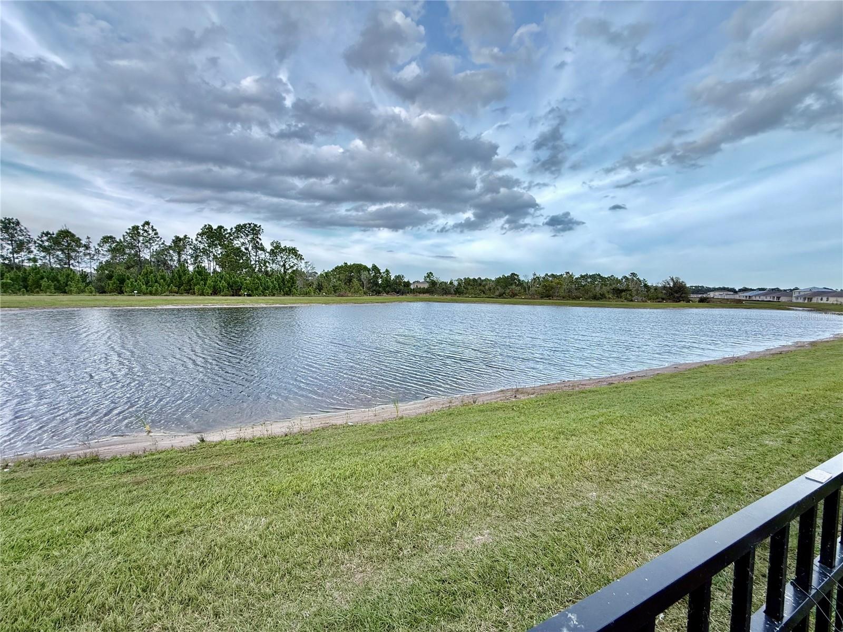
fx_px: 341
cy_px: 316
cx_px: 422
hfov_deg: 102.1
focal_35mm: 14
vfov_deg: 85.7
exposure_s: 1/246
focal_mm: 2.22
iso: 50
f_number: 2.2
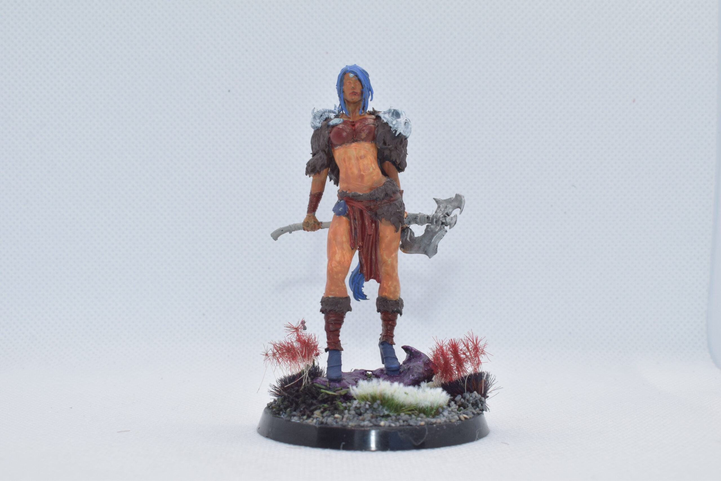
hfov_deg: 38.9
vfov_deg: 26.5
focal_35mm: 51
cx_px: 360
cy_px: 240
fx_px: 1021
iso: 800
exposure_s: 1/125
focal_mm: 34
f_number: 14
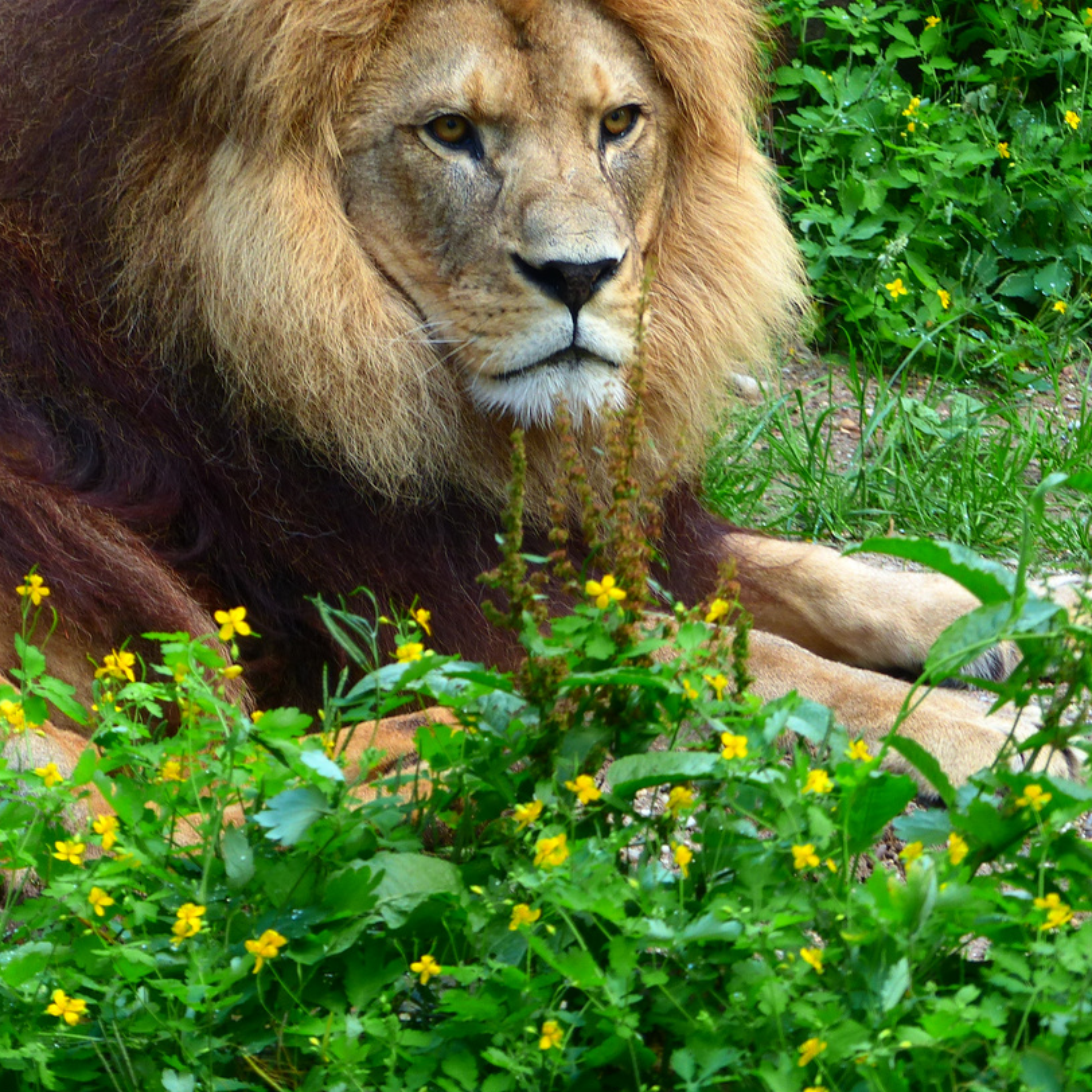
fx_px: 14205
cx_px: 192
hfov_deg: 4.4
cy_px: 436
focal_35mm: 398
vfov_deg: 4.4
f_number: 2.8
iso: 100
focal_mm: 45.7
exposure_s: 1/125
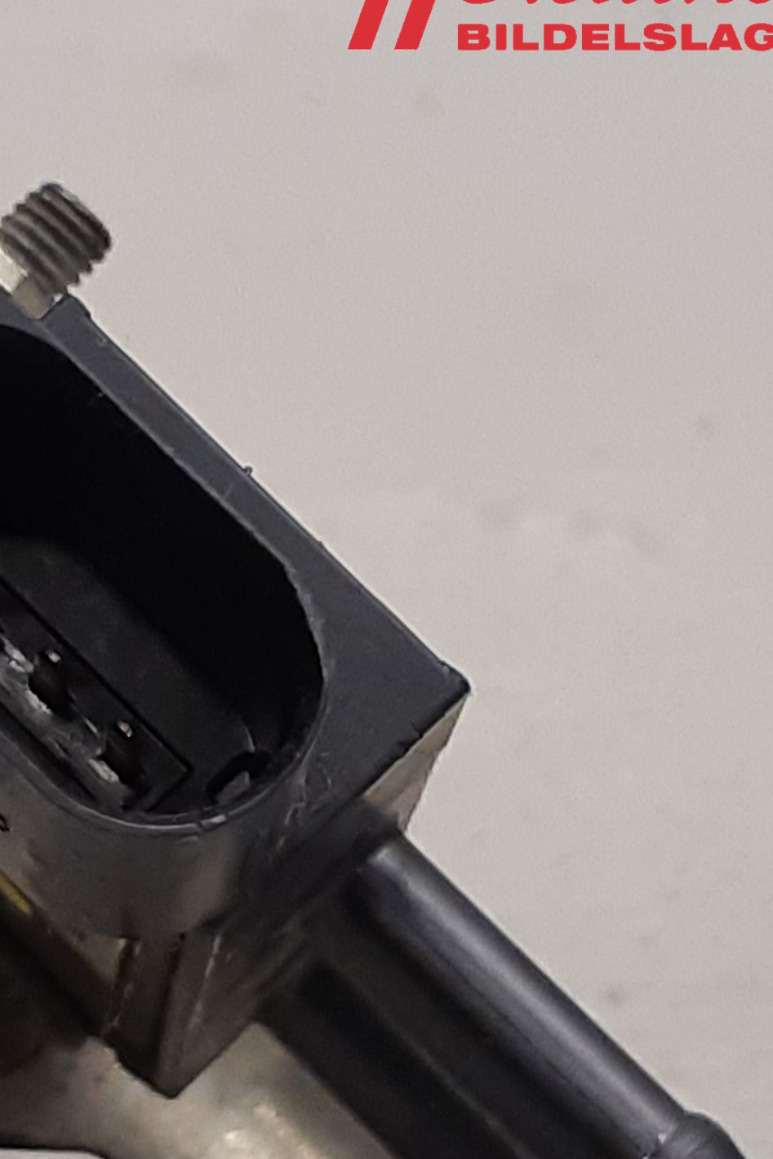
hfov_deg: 31.8
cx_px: 13
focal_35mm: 39
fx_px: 1256
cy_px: 539
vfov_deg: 49.5
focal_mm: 3.93
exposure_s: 1/50
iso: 125
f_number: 1.7
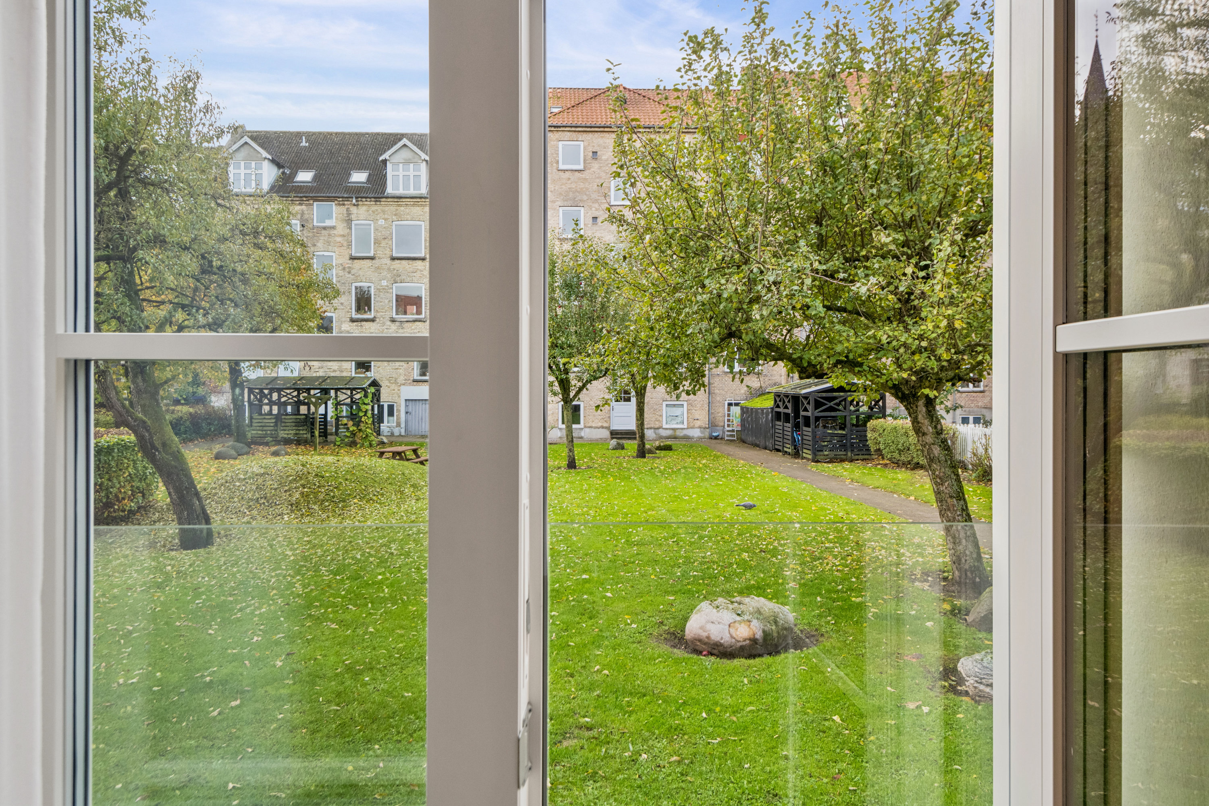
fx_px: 772
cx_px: 604
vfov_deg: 55.1
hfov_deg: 76.1
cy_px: 403
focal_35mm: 23
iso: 800
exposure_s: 1/30
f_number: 11
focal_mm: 23
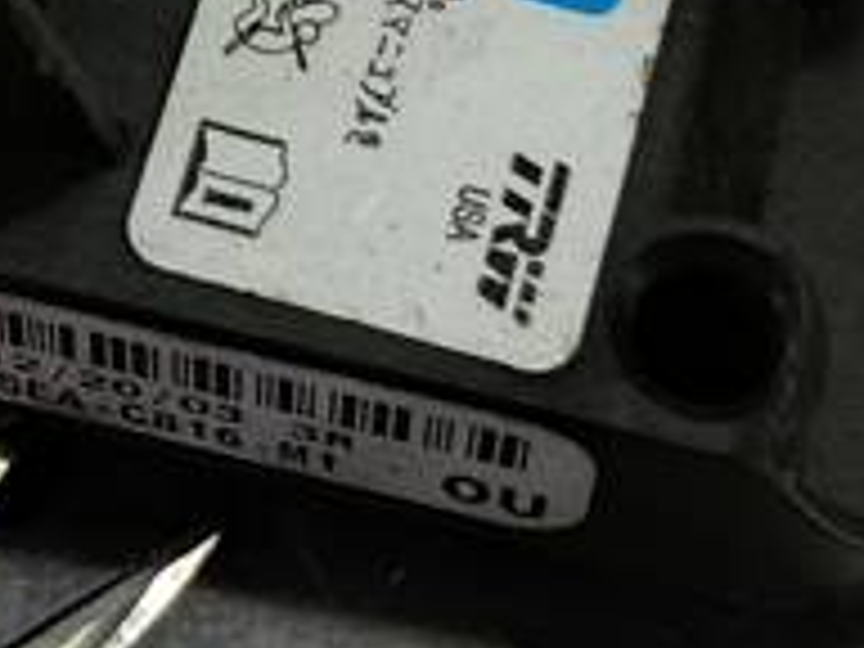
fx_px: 3594
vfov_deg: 10.2
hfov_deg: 13.6
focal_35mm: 144
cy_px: 9
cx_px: 81
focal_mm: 4.11
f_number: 1.6
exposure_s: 1/66.7
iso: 135
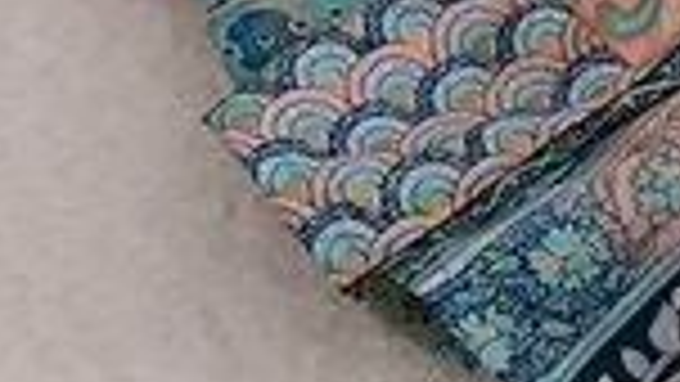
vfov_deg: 6.3
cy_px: -378
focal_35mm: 188
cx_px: 1378
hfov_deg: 10.5
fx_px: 3390
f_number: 1.8
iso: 320
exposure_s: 1/33.3
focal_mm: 4
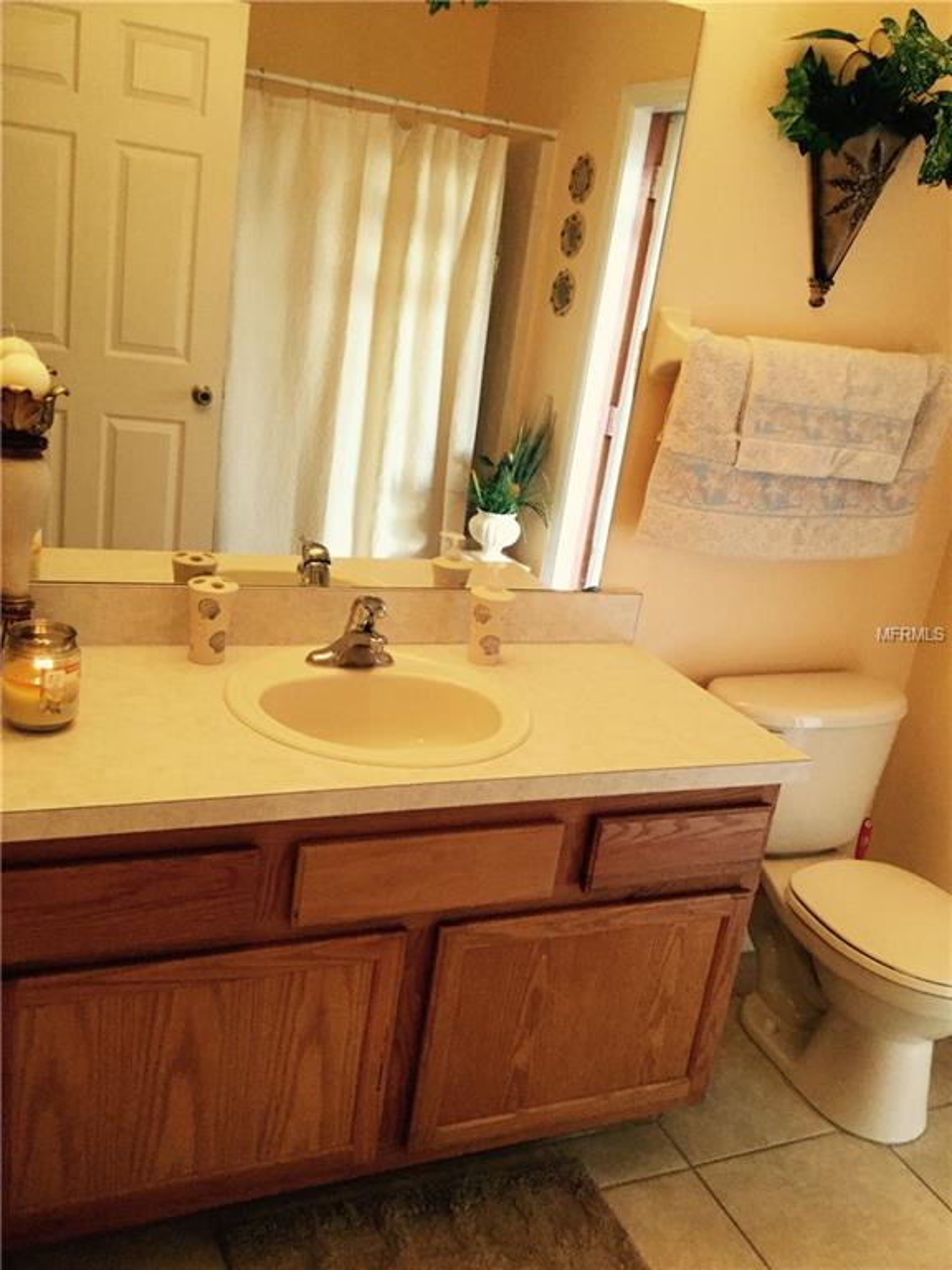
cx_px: 476
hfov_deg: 45.4
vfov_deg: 58.4
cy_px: 635
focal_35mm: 31
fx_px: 1137
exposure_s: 1/30
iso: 125
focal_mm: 3.3
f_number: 2.4
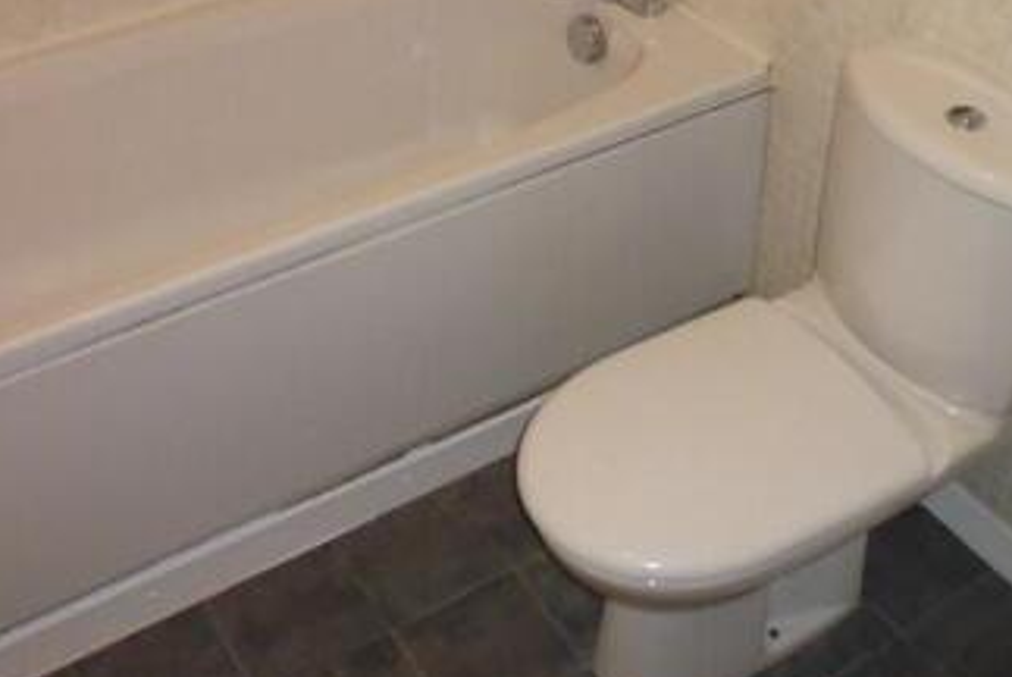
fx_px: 1266
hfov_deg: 43.4
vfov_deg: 29.6
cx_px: 603
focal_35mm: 45
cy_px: 202
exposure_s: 1/60
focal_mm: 4.3
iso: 400
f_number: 2.8
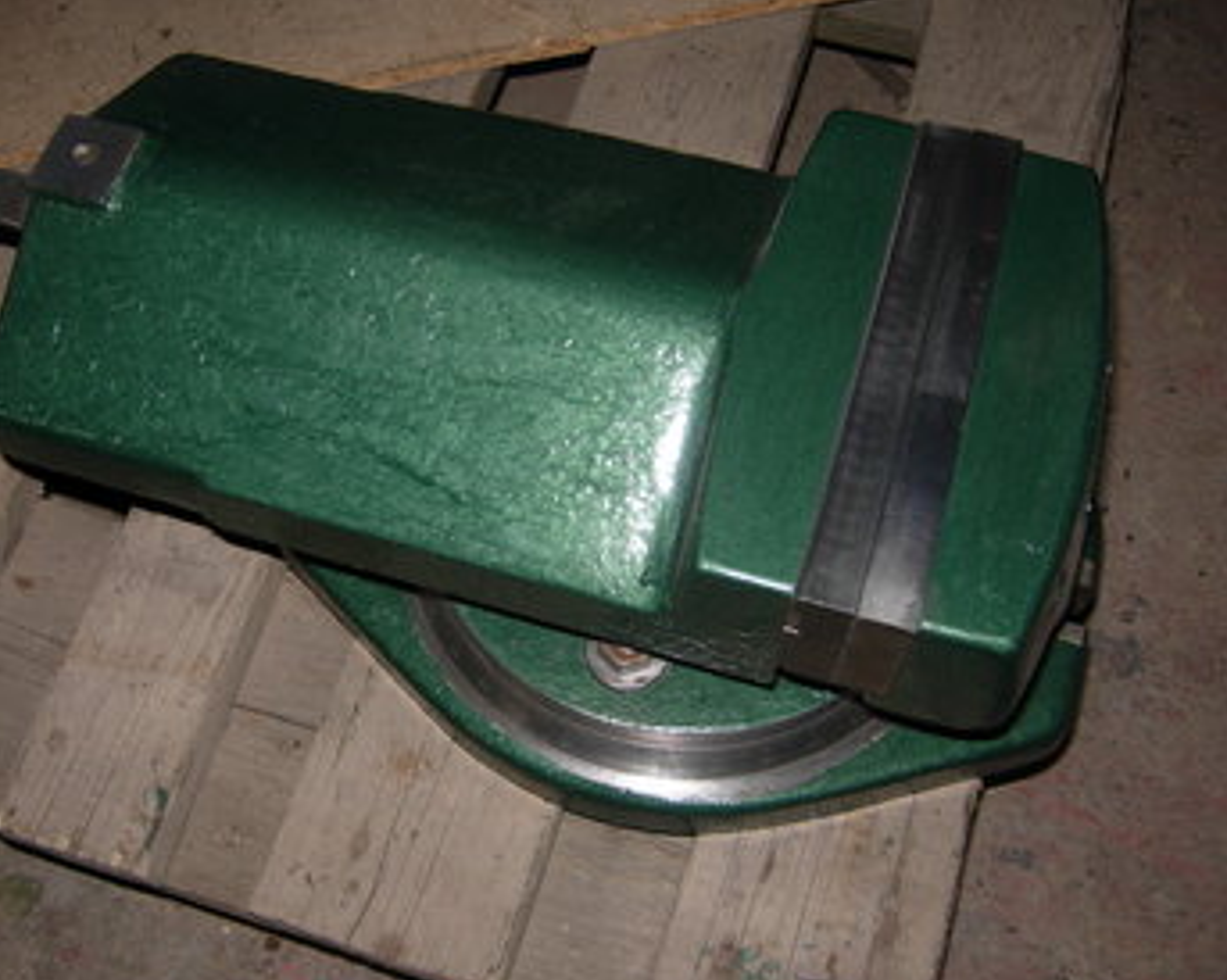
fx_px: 1488
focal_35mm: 41
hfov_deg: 44.8
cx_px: 597
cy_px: 504
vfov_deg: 36.5
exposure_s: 1/45.2
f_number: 2.7
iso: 50
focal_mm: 7.5
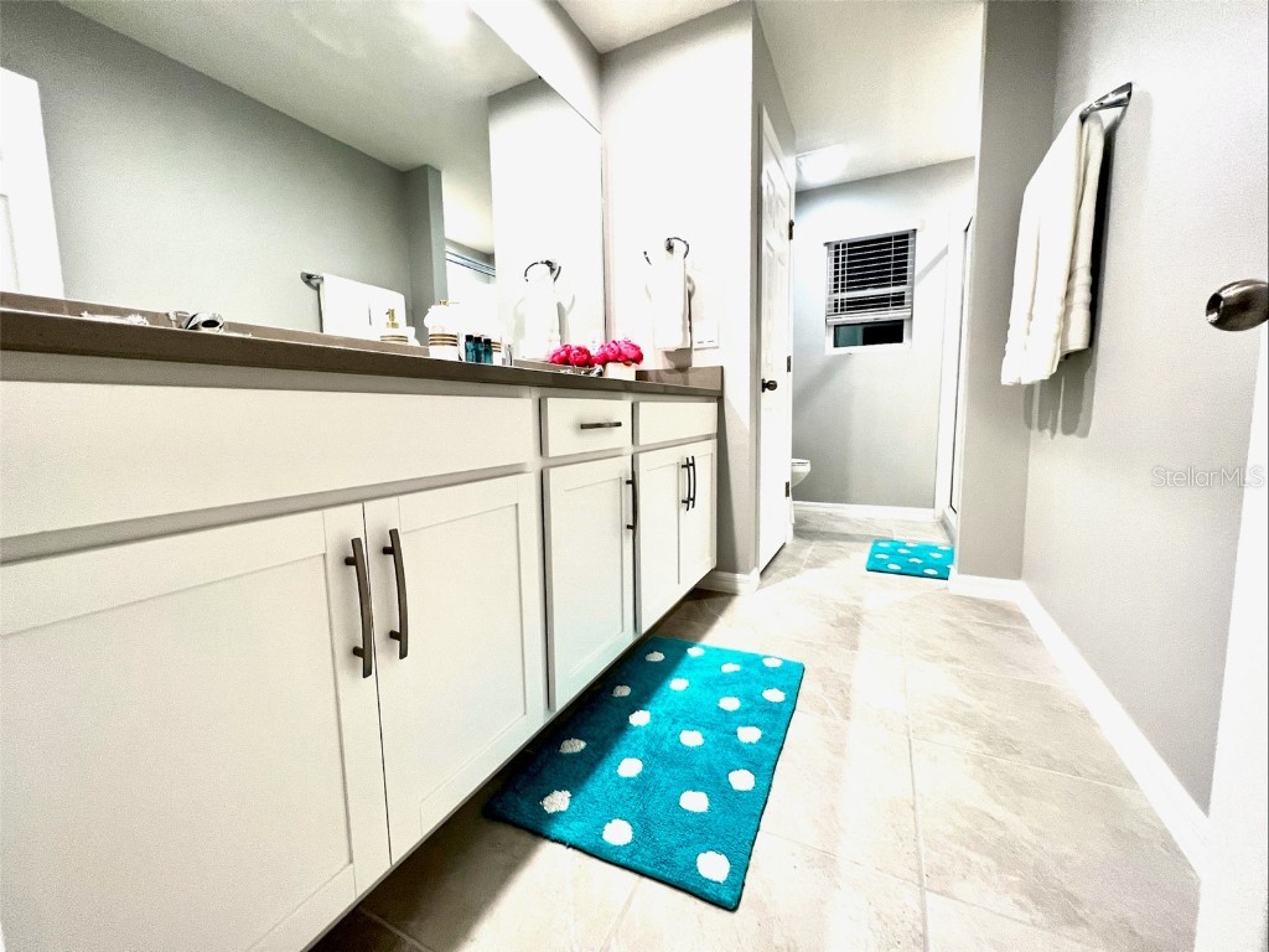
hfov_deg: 106.2
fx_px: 477
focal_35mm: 13
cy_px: 476
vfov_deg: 89.9
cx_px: 634
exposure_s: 1/60
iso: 125
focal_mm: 1.57
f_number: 1.8
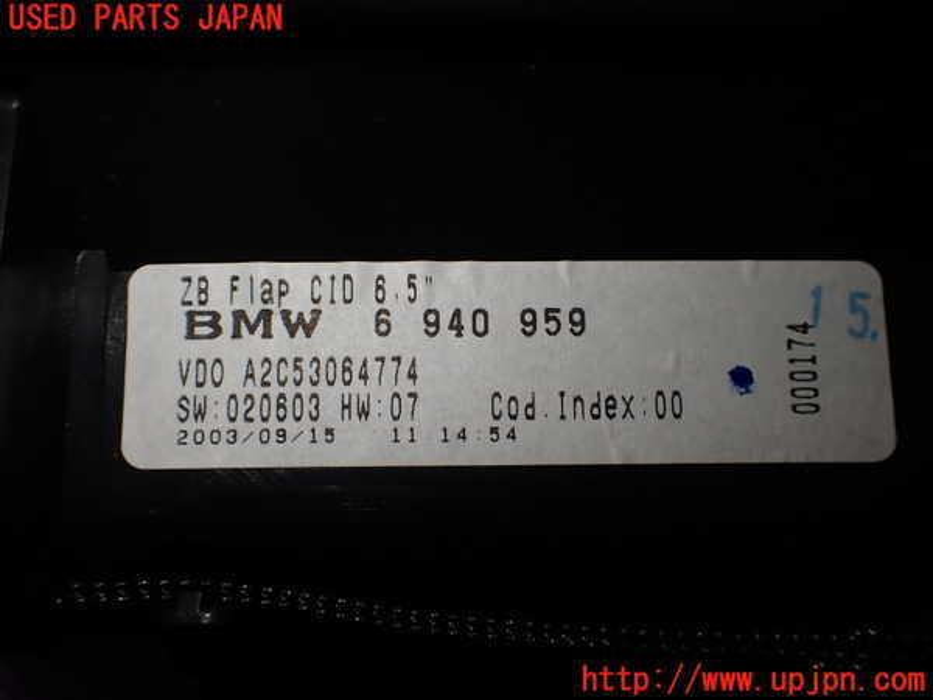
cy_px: 350
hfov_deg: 60.0
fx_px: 809
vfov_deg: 46.8
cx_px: 466
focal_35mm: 30
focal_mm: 5.4
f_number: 3.2
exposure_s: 1/125
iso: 100
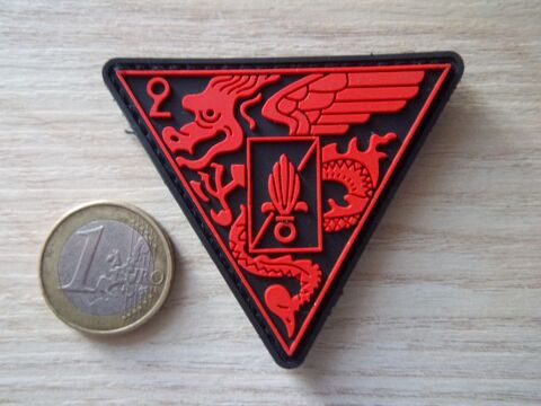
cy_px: 203
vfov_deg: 49.7
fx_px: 438
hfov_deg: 63.4
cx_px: 270
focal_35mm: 28
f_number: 3.5
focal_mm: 5.05
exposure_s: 1/10
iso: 160
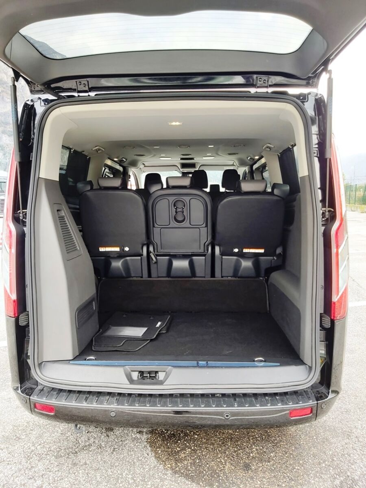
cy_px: 244
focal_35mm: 26
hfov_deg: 53.1
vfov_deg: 67.3
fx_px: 367
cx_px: 183
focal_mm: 3.92
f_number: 1.7
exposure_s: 1/50
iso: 64
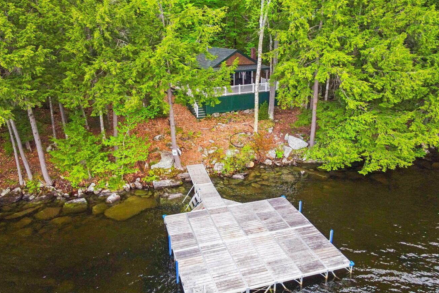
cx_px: 214
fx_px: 317
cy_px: 130
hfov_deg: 69.4
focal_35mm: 26
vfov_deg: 49.5
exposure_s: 1/160
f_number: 2.8
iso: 200
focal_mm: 4.5
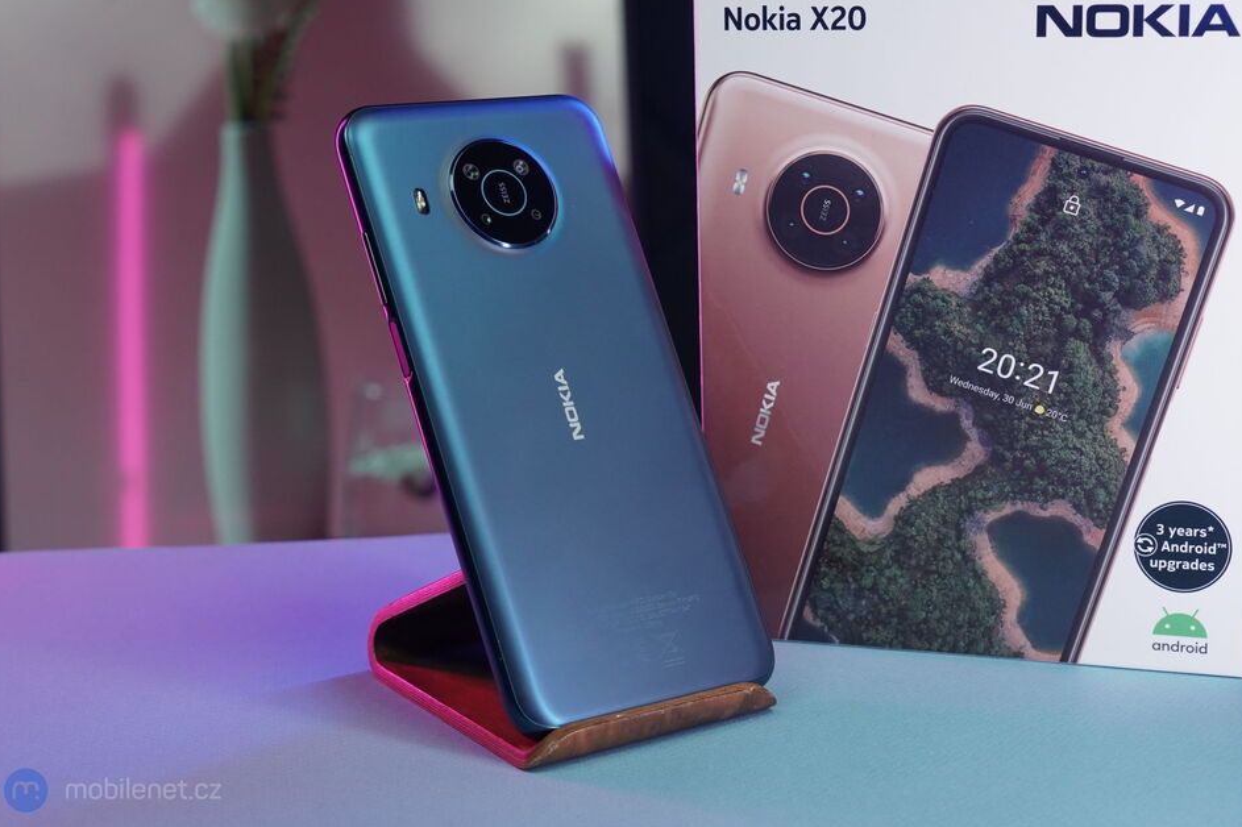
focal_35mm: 53
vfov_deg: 25.5
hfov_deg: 37.5
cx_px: 620
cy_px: 408
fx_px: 1828
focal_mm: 52
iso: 1600
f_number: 8
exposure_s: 1/200
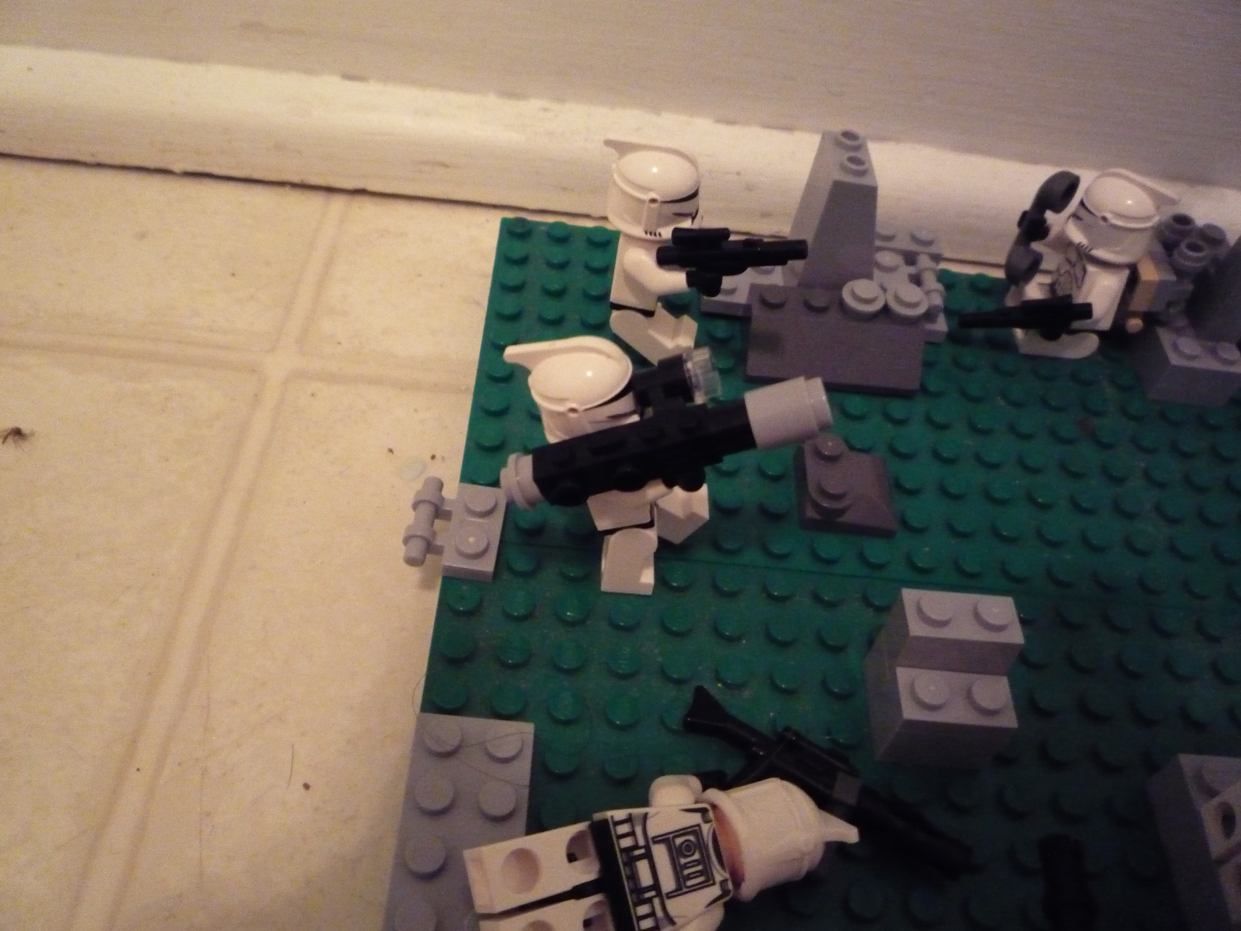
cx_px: 620
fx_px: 1076
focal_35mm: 30
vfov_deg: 46.8
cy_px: 466
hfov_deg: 60.0
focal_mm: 5.2
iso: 800
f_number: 3.3
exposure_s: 1/15
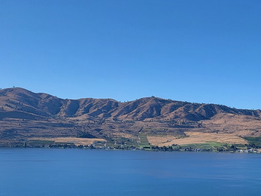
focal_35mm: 52
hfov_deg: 32.9
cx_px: 277
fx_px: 392
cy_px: 145
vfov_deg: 27.7
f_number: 1.8
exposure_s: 1/900
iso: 16
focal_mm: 6.7
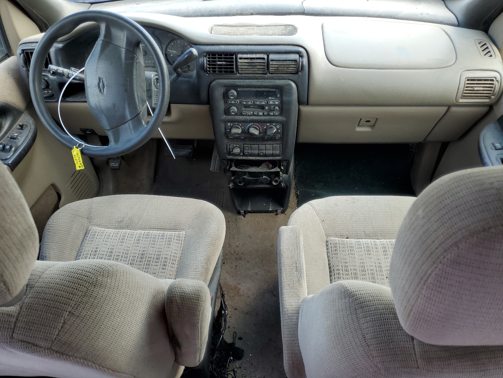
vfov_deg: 53.1
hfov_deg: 67.3
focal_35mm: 26
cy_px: 189
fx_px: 378
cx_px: 252
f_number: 1.5
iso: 50
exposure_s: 1/189
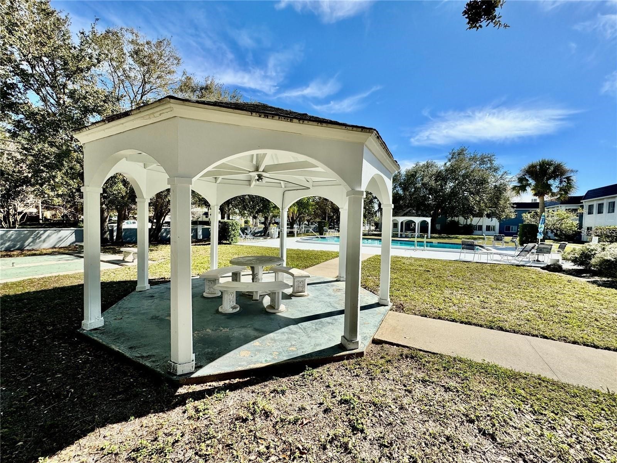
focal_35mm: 14
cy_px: 232
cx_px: 308
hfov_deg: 102.1
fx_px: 250
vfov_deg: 85.7
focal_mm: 2.22
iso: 50
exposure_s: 1/1927
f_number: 2.2
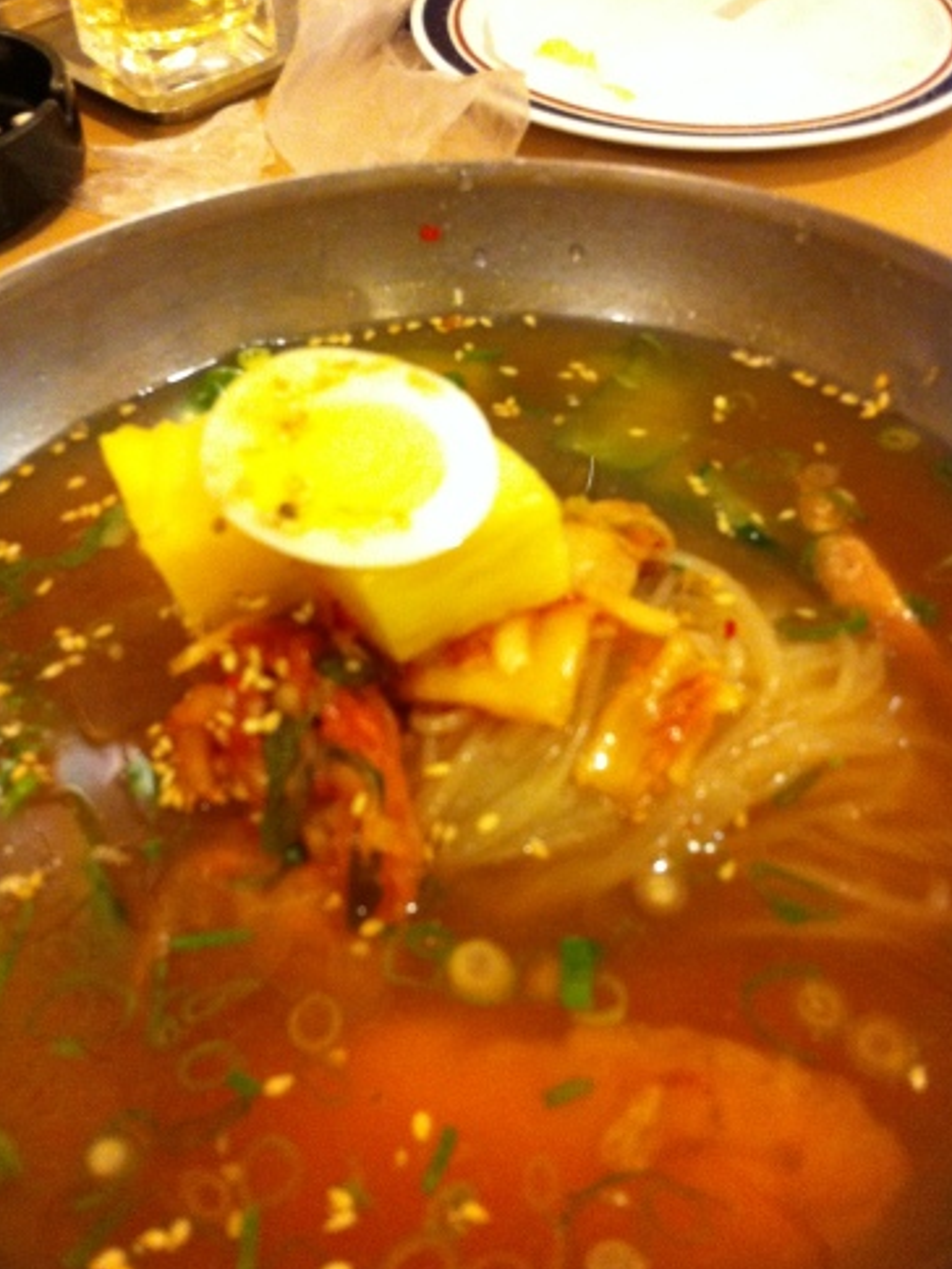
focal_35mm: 36
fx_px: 1320
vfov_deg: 51.3
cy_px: 644
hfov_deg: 39.7
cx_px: 480
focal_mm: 3.85
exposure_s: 1/15
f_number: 2.8
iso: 500
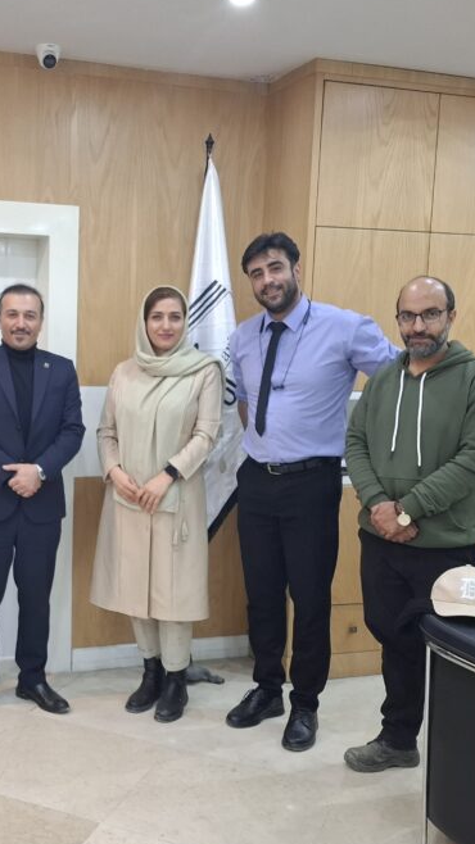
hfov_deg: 29.5
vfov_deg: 51.6
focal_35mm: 39
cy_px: 432
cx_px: 76
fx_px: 873
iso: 320
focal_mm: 5.54
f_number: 1.8
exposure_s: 1/33
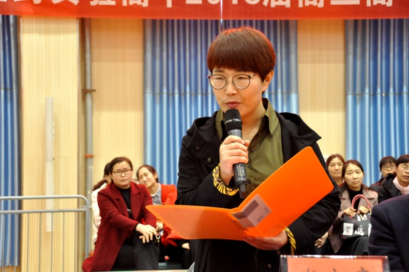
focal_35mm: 72
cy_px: 136
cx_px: 204
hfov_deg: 28.1
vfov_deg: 18.9
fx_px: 817
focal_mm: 48
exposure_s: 1/100
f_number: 5
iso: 2000
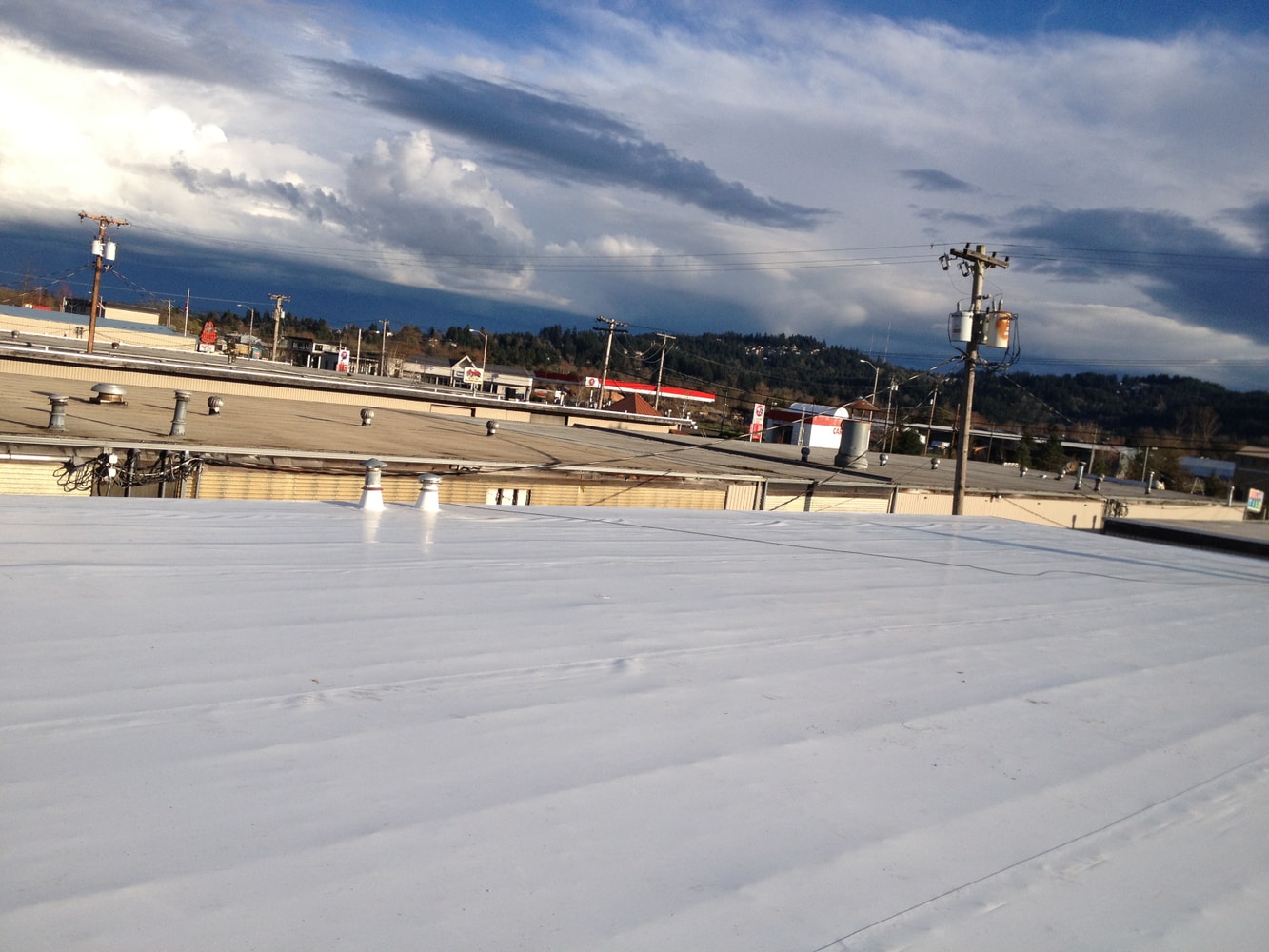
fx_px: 1283
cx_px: 634
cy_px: 476
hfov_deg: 52.6
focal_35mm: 35
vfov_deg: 40.7
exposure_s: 1/1623
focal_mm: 4.28
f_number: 2.4
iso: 50
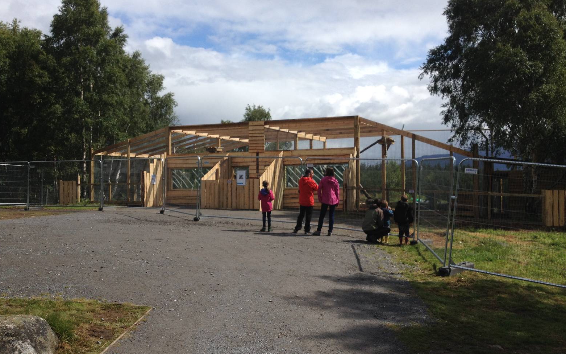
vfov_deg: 33.6
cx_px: 285
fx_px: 586
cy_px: 170
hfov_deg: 51.5
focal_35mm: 38
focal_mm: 4.28
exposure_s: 1/2632
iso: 50
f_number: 2.4
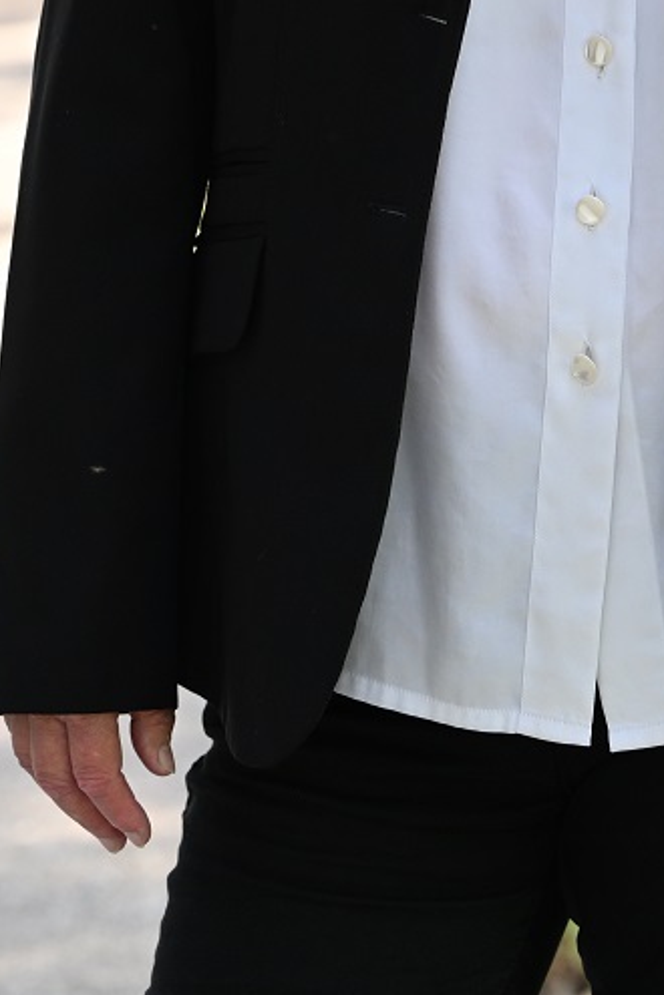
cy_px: -472
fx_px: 10485
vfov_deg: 5.4
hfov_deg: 3.6
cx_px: 604
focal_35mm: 379
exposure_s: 1/160
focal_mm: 125
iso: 500
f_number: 5
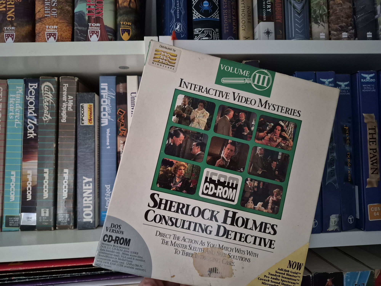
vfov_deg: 58.9
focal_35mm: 23
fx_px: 253
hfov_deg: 73.9
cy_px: 143
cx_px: 190
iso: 1250
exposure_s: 1/33
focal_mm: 5.4
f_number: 1.8
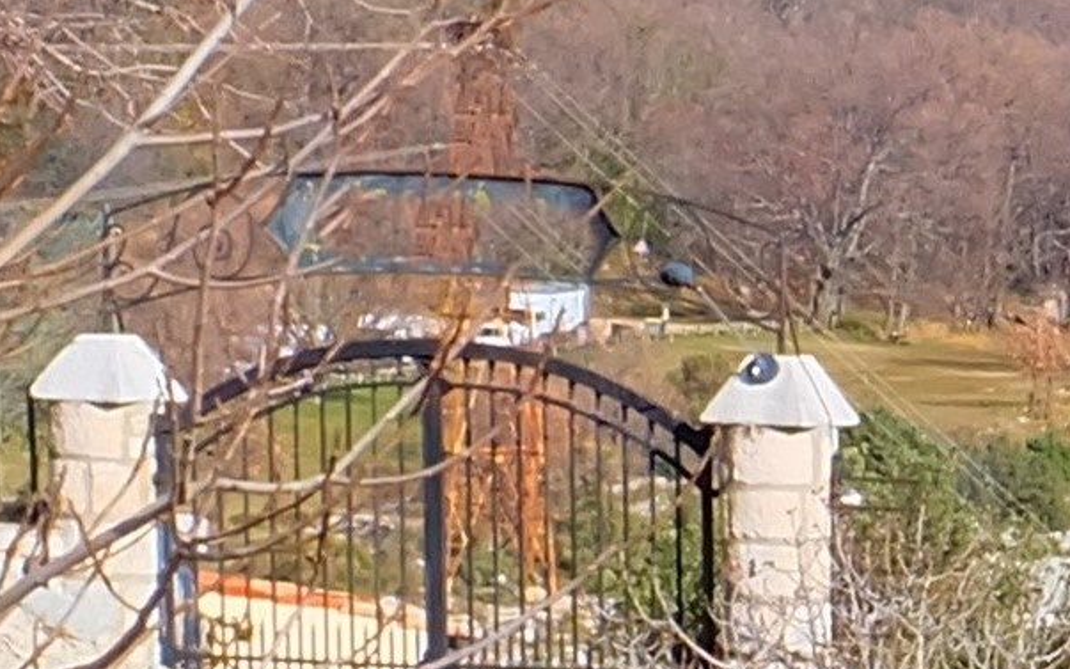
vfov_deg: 5.4
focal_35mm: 243
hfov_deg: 7.4
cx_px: 3395
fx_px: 7087
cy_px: 840
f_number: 13
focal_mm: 24.3
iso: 800
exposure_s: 1/350
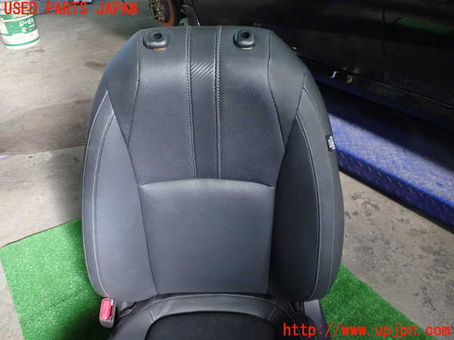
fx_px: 393
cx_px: 227
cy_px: 170
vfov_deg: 46.8
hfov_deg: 60.0
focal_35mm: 30
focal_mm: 5.5
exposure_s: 1/125
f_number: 2.3
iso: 640
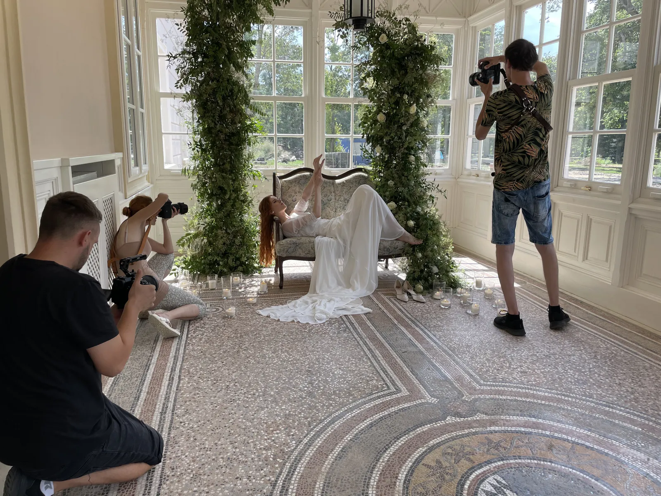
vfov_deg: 53.1
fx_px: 496
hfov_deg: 67.3
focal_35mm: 26
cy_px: 248
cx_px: 330
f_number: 1.6
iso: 32
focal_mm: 4.2
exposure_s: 1/483
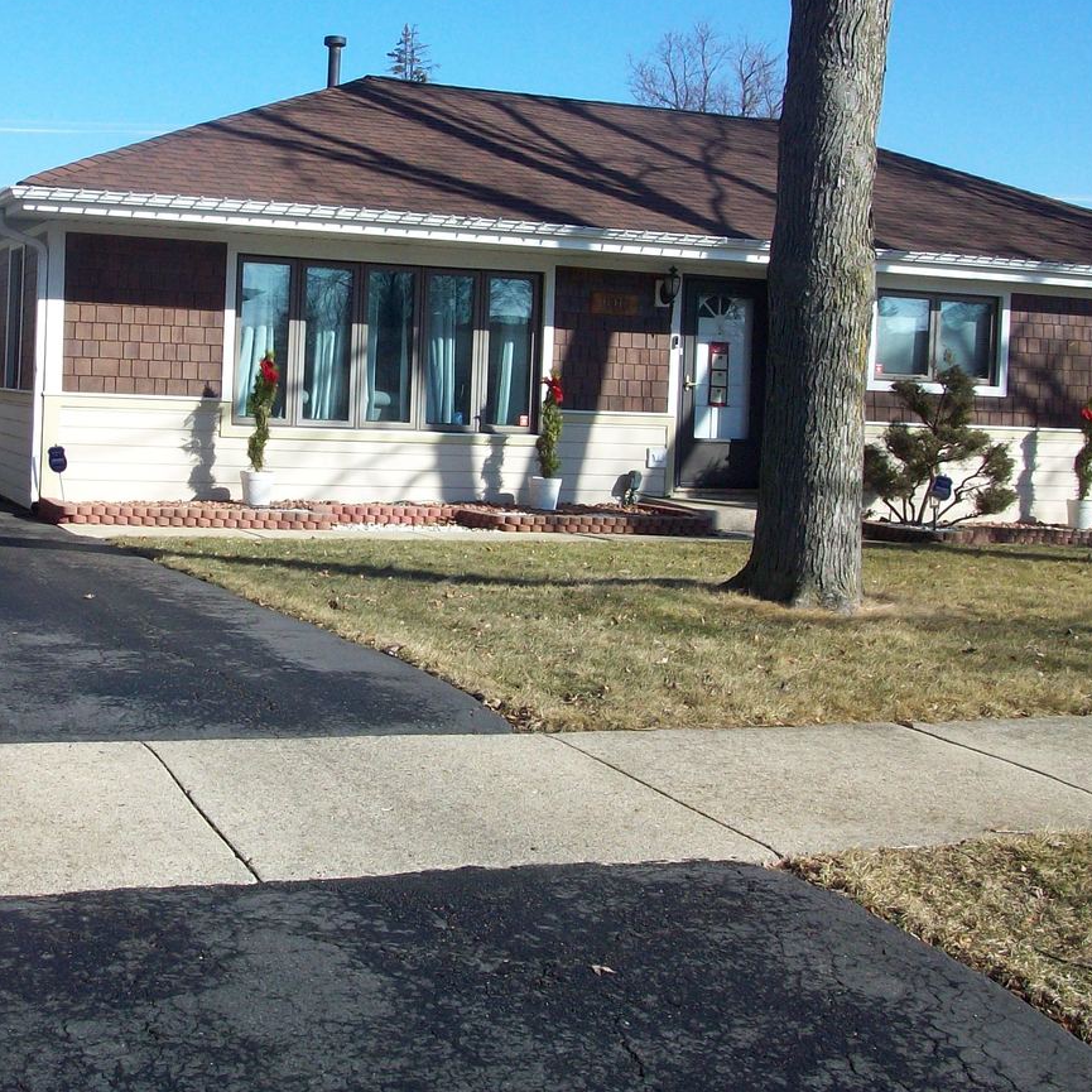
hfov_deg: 33.9
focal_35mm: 50
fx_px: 1785
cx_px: 422
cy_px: 482
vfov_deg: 34.0
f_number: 5.5
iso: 80
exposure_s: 1/296
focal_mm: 5.7
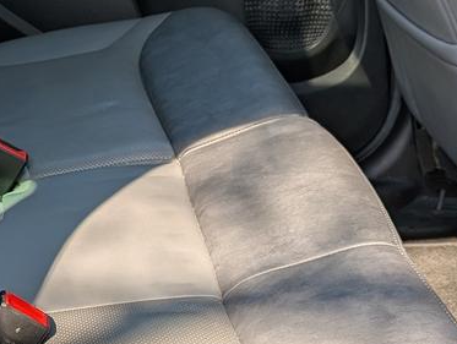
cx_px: 31
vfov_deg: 18.0
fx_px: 1084
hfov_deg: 23.1
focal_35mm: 82
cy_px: 186
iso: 40
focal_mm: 6.81
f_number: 1.85
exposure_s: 1/335
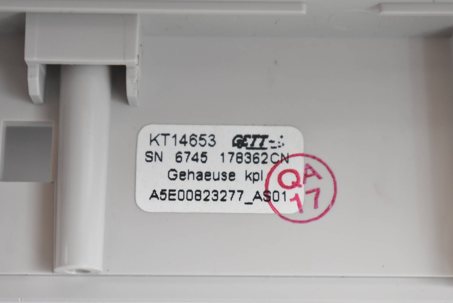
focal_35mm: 88
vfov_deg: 15.6
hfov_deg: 23.2
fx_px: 1102
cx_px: 221
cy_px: 154
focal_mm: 55
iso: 1600
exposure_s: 1/100
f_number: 5.6
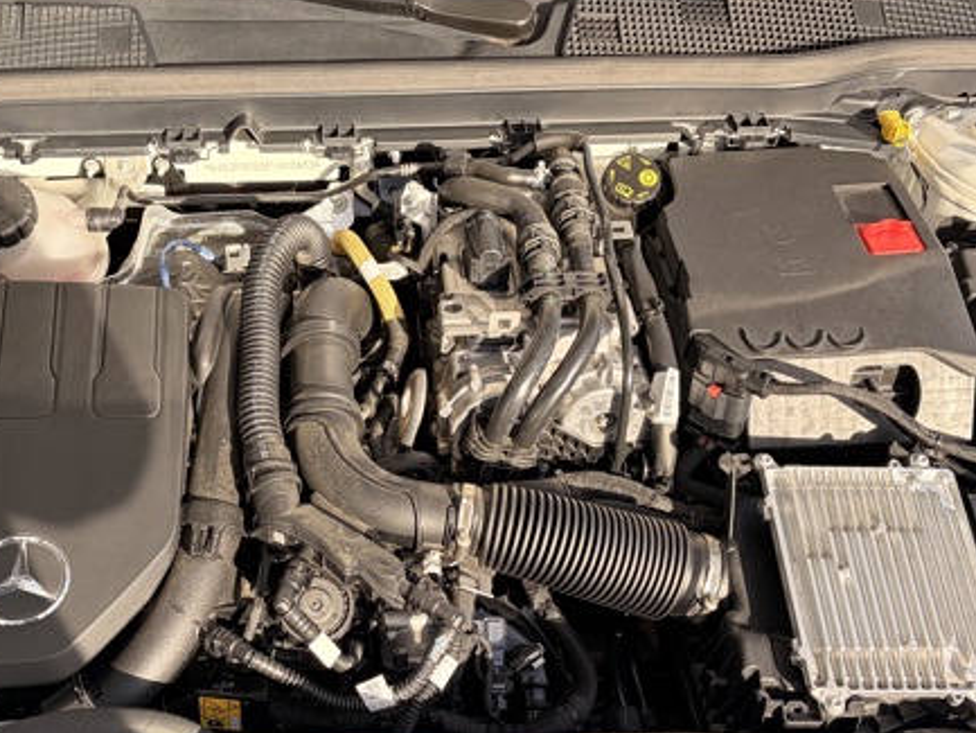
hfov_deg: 39.4
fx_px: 1354
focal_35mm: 48
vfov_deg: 30.0
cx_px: 363
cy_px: 498
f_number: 1.6
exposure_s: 1/782
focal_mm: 5.96
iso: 64
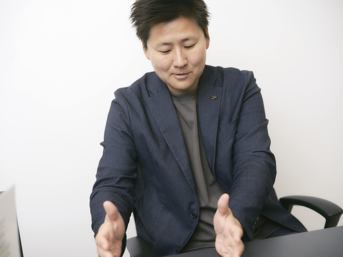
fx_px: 436
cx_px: 172
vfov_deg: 32.9
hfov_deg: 42.9
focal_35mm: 44
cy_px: 128
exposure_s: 1/160
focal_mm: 55
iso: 1000
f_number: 3.2
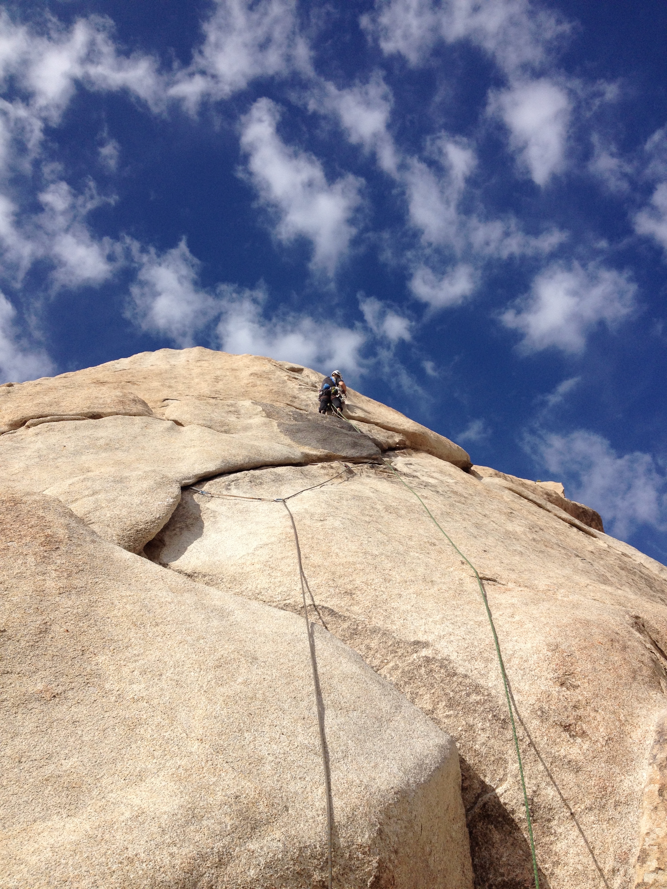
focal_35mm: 35
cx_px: 334
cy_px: 444
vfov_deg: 52.6
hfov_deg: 40.7
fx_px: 899
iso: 50
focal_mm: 4.28
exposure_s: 1/3460
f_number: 2.4
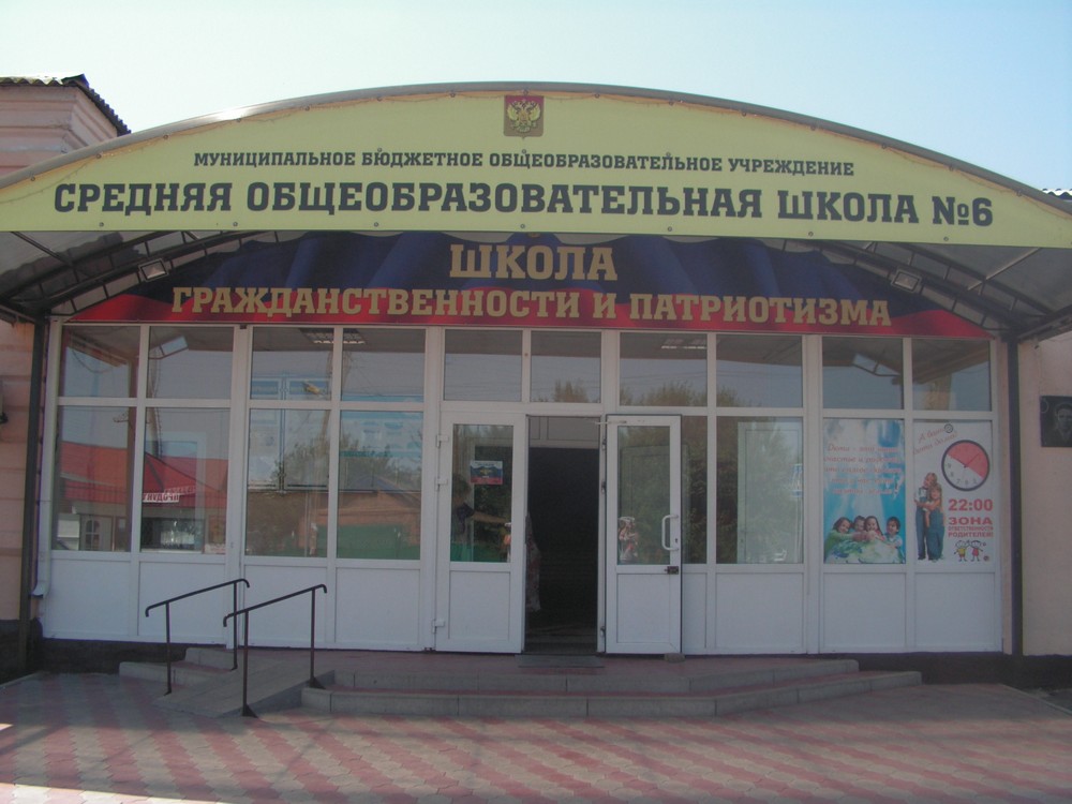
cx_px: 536
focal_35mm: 36
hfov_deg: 51.4
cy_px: 402
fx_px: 1115
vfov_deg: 39.7
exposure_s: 1/400
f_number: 3.2
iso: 50
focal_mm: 6
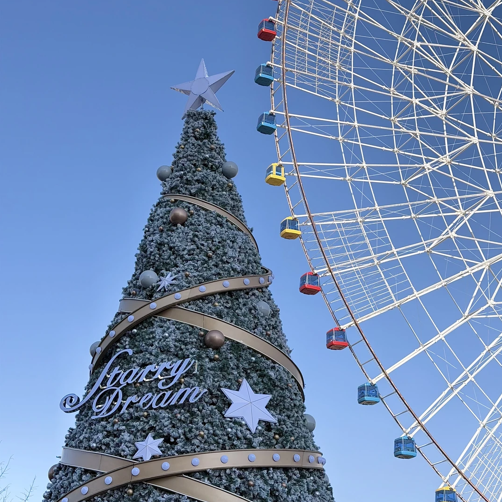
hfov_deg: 30.0
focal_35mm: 57
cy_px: 251
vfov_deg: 30.0
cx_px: 252
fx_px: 935
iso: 80
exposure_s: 1/1575
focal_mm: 6.76
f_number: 1.78
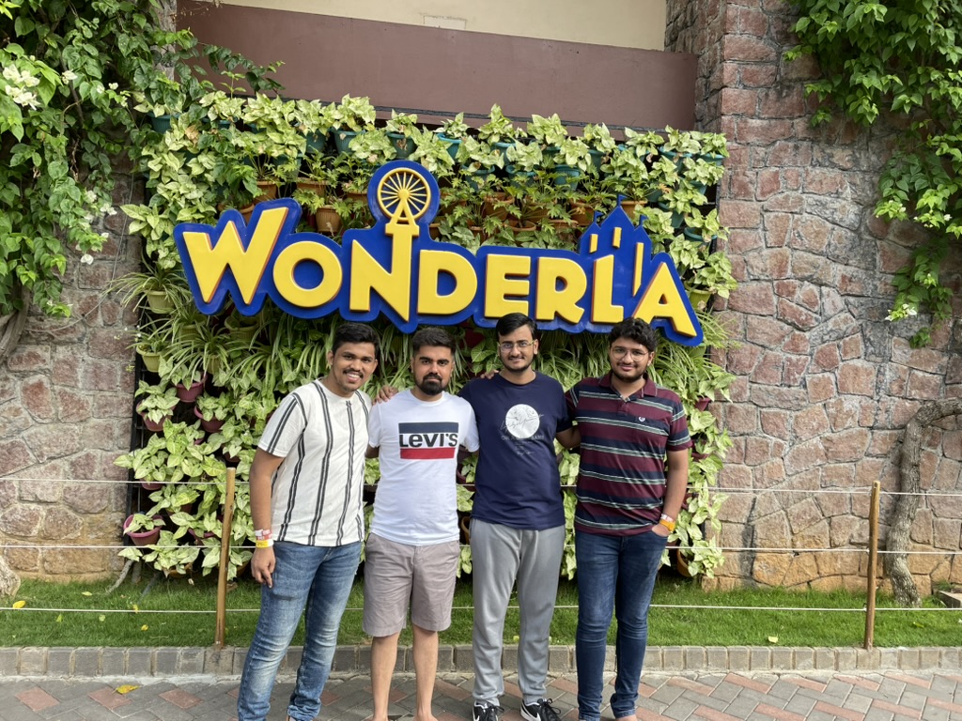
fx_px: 723
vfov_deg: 53.1
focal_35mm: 26
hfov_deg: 67.3
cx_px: 481
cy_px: 360
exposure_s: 1/654
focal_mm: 4.2
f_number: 1.6
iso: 32
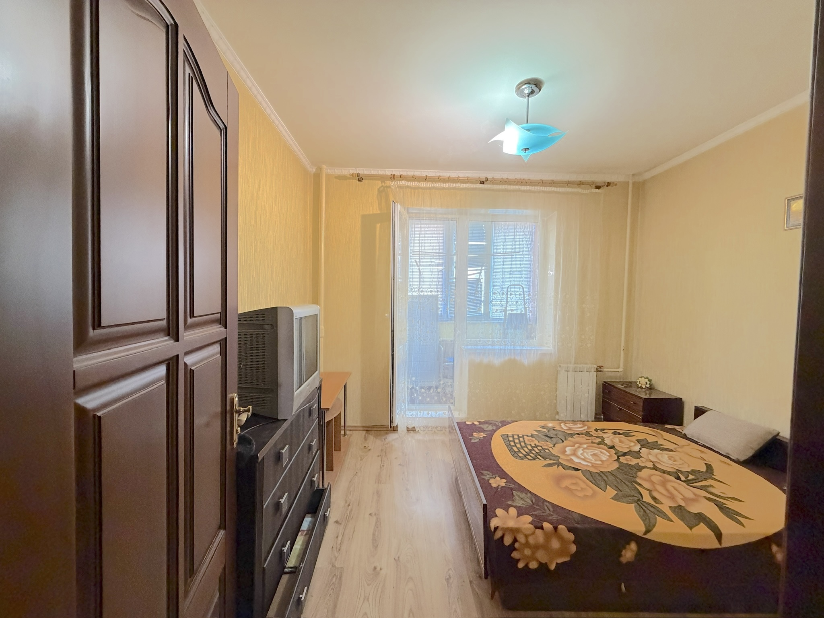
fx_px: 333
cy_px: 309
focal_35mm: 14
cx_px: 412
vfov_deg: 85.7
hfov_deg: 102.1
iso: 500
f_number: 2.2
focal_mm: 2.22
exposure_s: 1/50
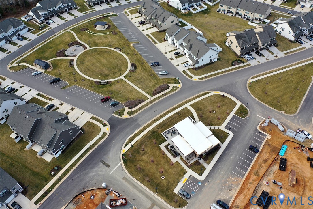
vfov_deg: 46.4
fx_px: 243
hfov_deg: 65.5
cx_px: 156
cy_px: 104
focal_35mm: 28
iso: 100
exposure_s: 1/500
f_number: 2.8
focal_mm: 10.26
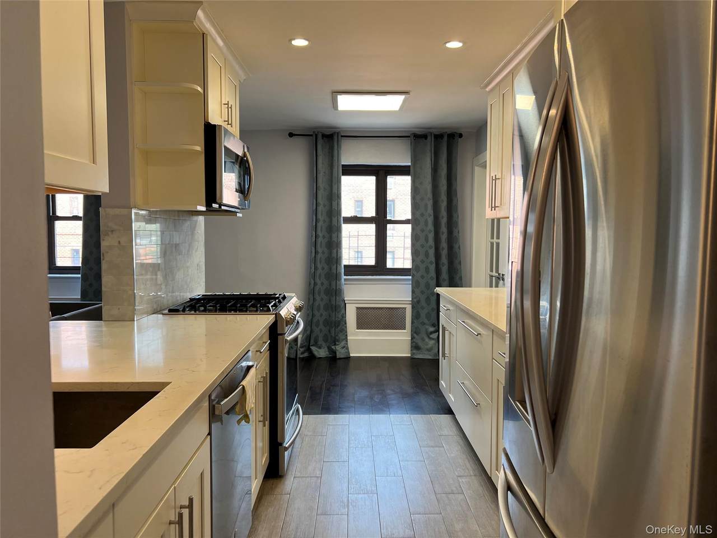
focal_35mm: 26
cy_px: 269
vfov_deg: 53.1
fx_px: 539
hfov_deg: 67.3
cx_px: 358
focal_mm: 5.7
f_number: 1.5
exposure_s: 1/120
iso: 80
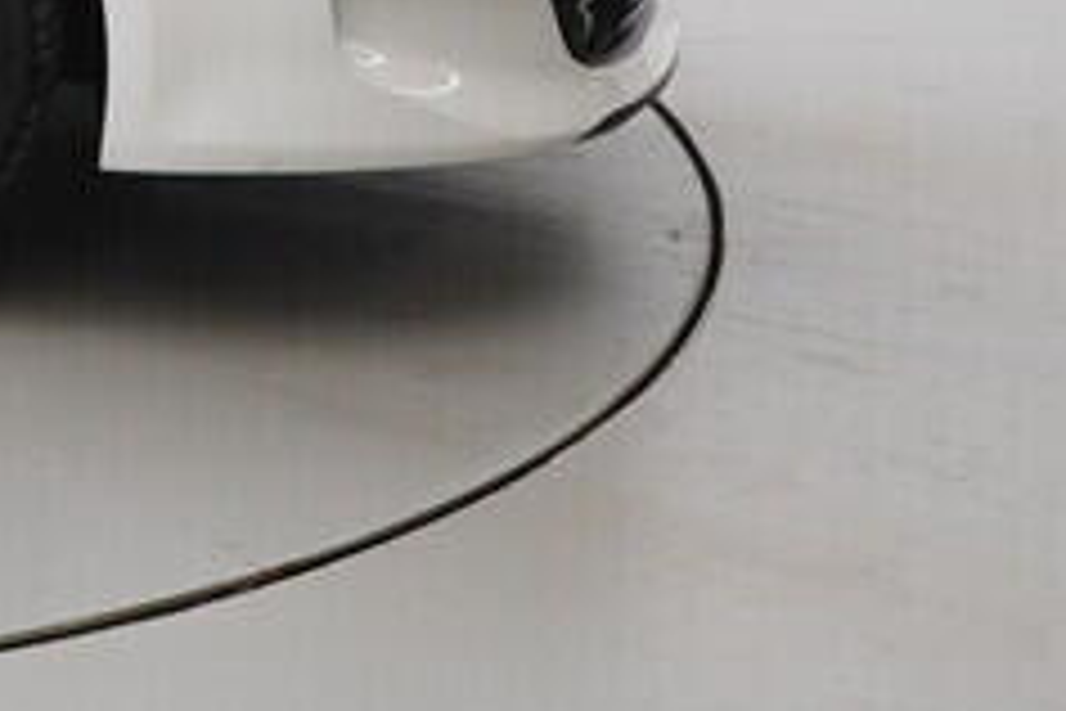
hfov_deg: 16.1
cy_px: -356
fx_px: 2877
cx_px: -1084
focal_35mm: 97
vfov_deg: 13.3
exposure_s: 1/80
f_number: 5
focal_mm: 15
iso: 200
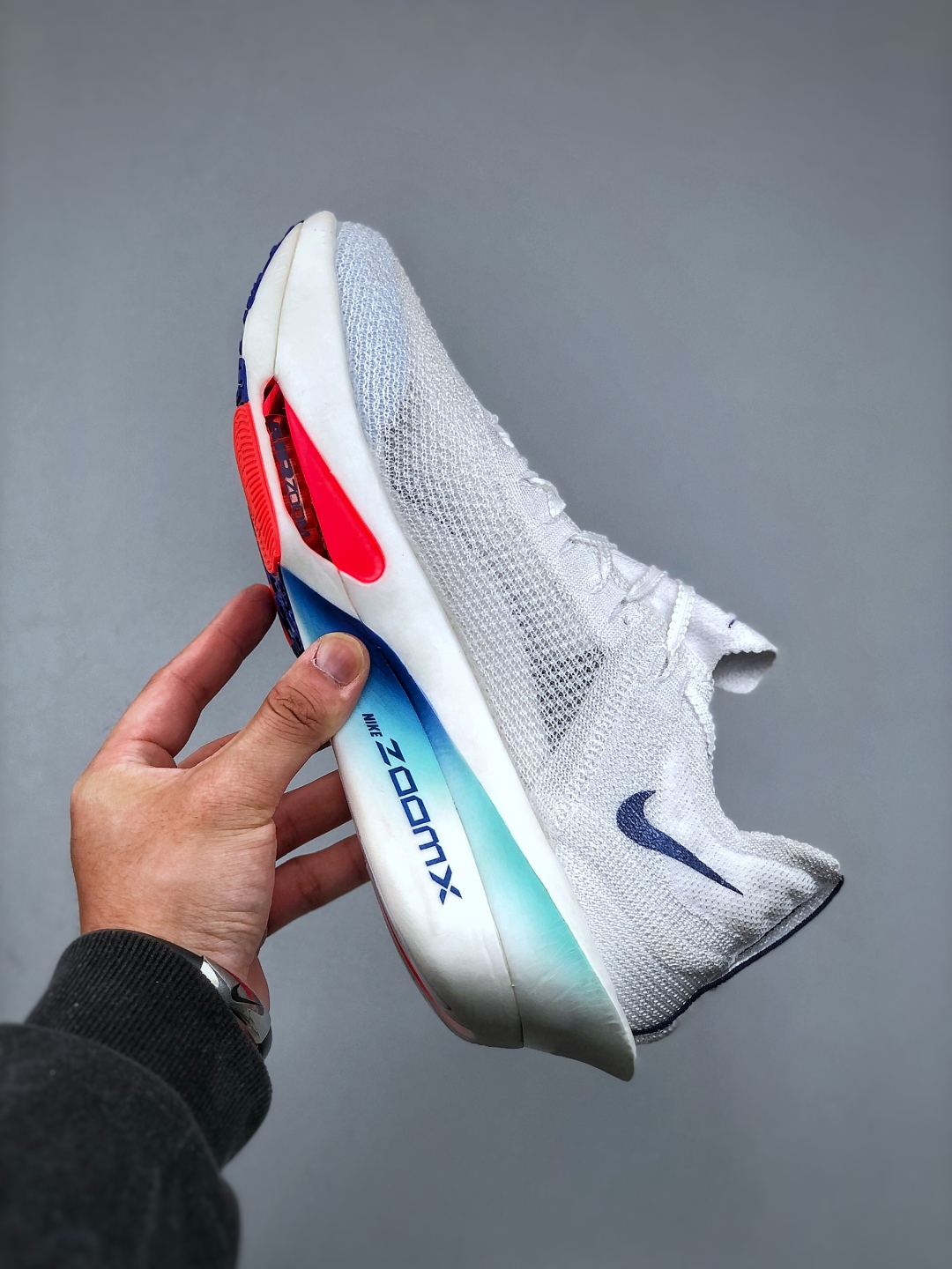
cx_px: 476
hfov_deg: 25.7
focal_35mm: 57
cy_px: 634
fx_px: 2090
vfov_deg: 33.8
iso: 32
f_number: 2.8
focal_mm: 6.6
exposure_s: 1/100
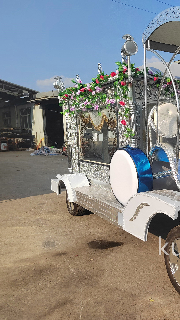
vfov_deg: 58.0
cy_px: 160
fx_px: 289
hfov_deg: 30.4
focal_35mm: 34
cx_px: 206
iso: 297
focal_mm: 5.52
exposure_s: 1/2000
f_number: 1.9
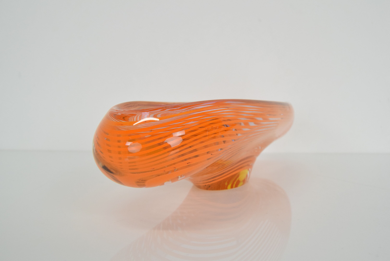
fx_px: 358
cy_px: 130
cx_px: 195
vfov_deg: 40.0
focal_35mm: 33
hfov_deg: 57.2
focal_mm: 22
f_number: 8
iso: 1600
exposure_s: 1/250
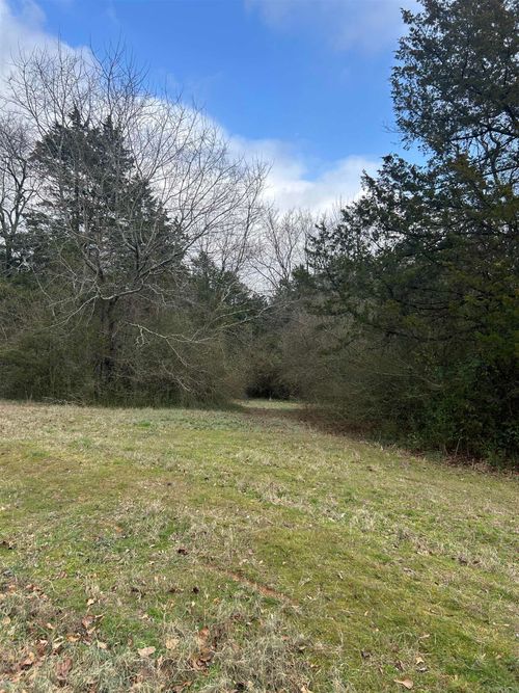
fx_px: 520
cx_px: 260
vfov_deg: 67.3
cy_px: 346
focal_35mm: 26
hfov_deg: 53.0
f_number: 1.5
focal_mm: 5.7
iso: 50
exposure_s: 1/1575
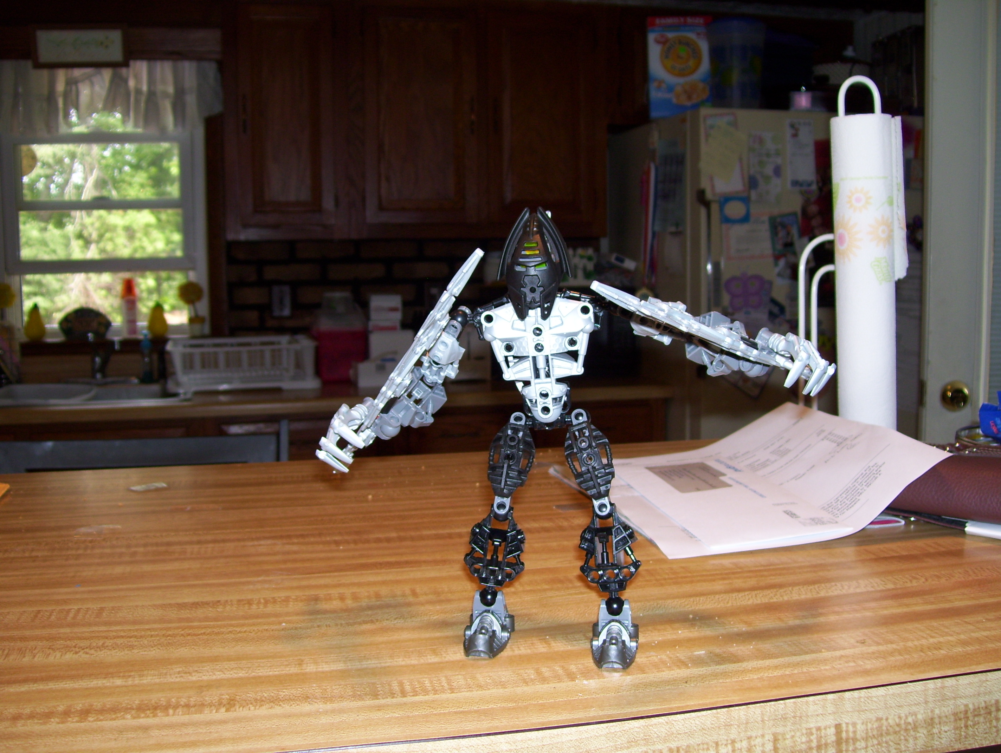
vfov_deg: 39.7
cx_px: 500
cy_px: 376
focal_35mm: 36
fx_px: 1042
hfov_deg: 51.3
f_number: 2.7
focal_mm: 6
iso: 80
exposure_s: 1/60
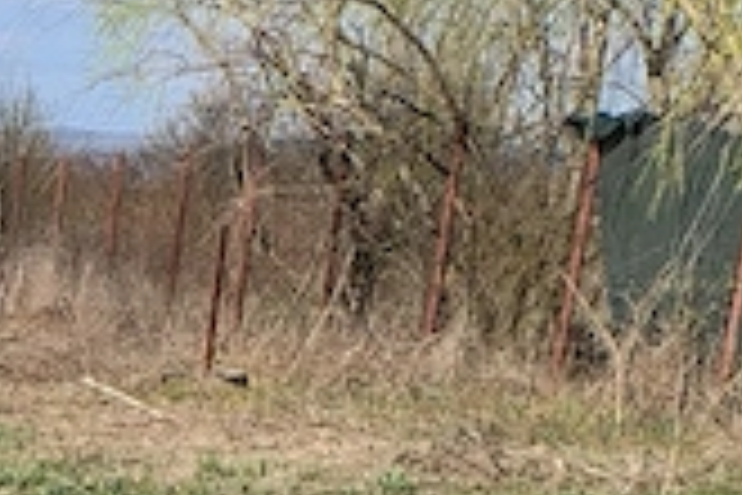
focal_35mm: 158
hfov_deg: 10.9
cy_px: 1508
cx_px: -1066
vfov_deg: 7.6
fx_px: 3256
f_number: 1.7
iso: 144
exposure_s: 1/1486
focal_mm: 4.71
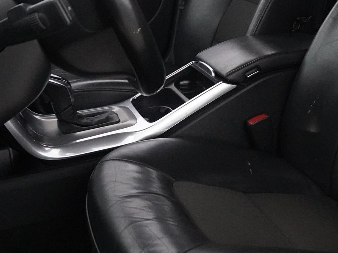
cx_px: 277
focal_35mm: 62
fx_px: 605
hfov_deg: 30.3
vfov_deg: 23.1
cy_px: 35
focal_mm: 16
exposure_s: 1/160
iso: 6400
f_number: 3.5
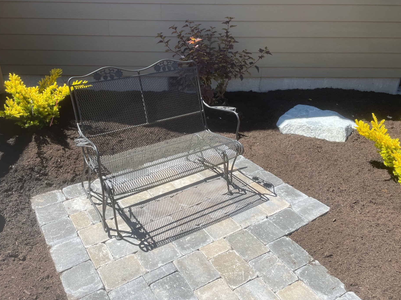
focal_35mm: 29
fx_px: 336
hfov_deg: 61.6
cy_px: 133
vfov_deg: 48.1
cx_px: 183
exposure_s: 1/1689
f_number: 1.6
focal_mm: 4.2
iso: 32
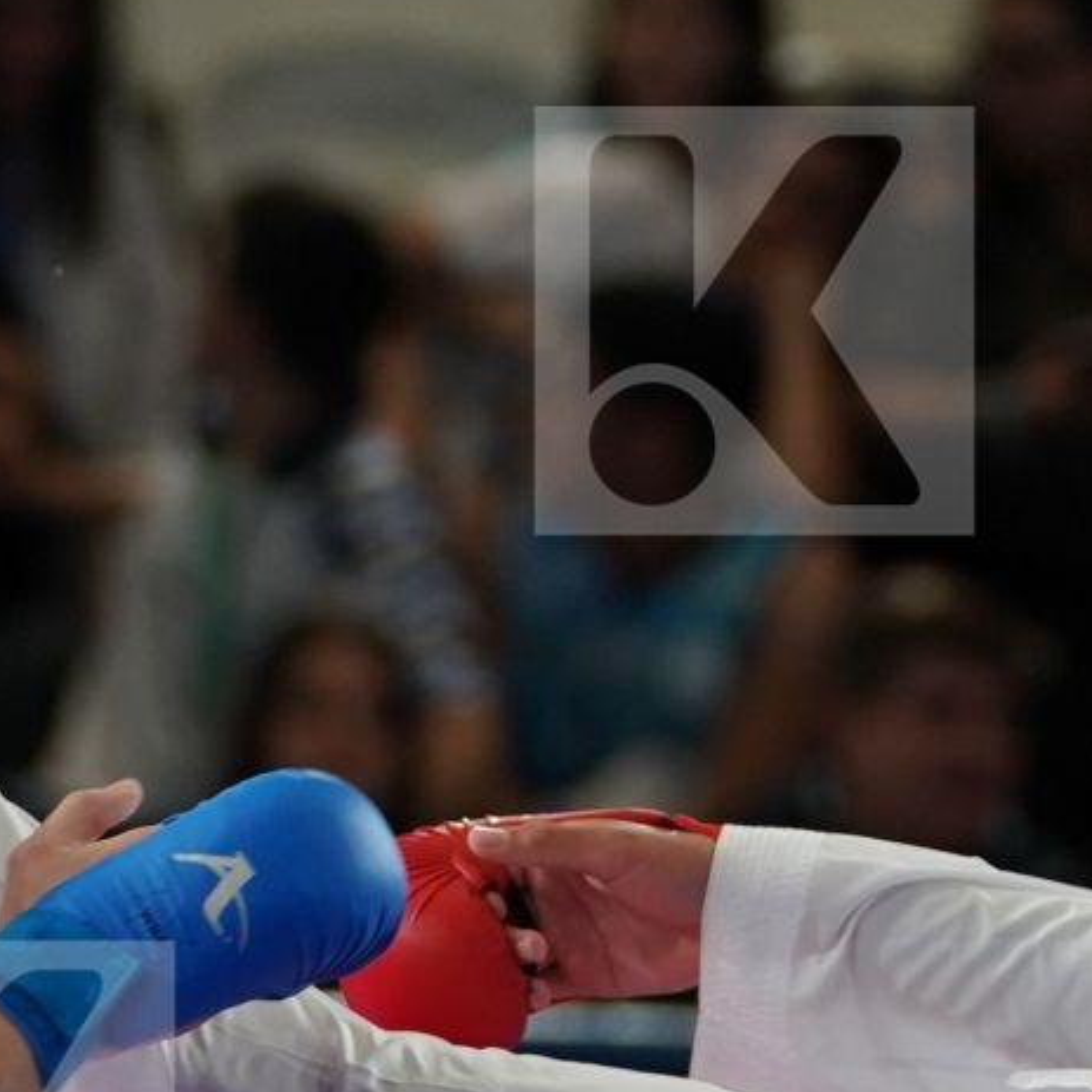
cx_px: 755
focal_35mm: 664
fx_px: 23698
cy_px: 1156
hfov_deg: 2.6
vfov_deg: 2.6
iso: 1000
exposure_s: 1/1000
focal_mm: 134
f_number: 2.8
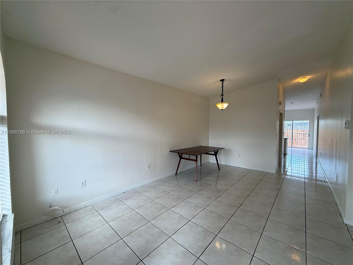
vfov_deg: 85.7
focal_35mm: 14
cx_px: 176
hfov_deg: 102.1
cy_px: 132
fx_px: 143
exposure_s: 1/120
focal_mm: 2.22
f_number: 2.2
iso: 80
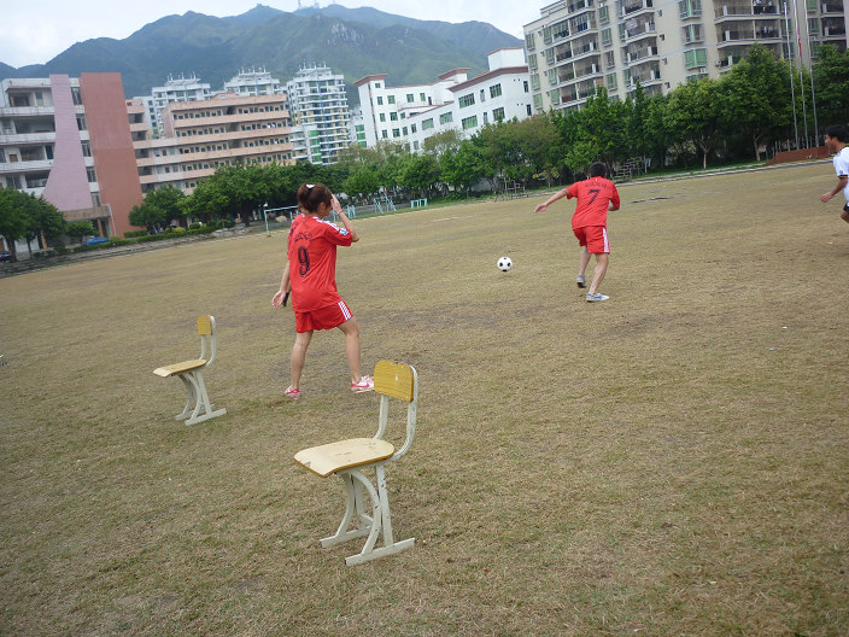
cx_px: 424
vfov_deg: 42.9
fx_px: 809
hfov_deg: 55.4
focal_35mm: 33
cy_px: 318
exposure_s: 1/160
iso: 80
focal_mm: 5.5
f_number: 2.8
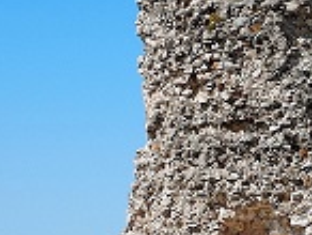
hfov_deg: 14.3
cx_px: 363
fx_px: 1210
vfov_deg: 11.1
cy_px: 73
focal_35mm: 134
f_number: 4.2
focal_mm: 6.1
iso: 125
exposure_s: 1/1250
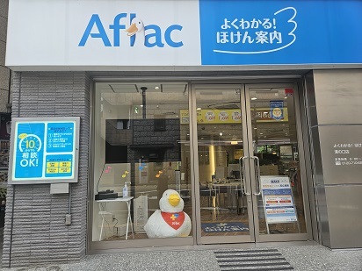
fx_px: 241
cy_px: 136
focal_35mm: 23
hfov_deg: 73.9
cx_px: 181
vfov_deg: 58.9
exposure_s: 1/246
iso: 25
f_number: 1.8
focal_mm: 5.4
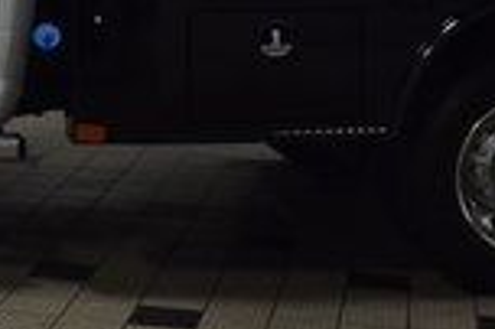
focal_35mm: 114
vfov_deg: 11.8
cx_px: -88
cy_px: -44
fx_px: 1566
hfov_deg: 17.2
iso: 720
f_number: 8
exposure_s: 1/60
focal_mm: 18
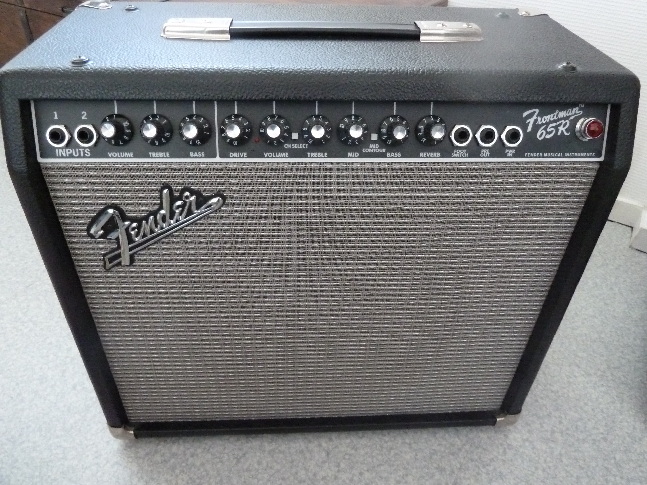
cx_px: 324
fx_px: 505
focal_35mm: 27
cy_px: 242
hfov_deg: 65.3
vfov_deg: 51.4
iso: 800
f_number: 3.3
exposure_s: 1/13
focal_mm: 4.4
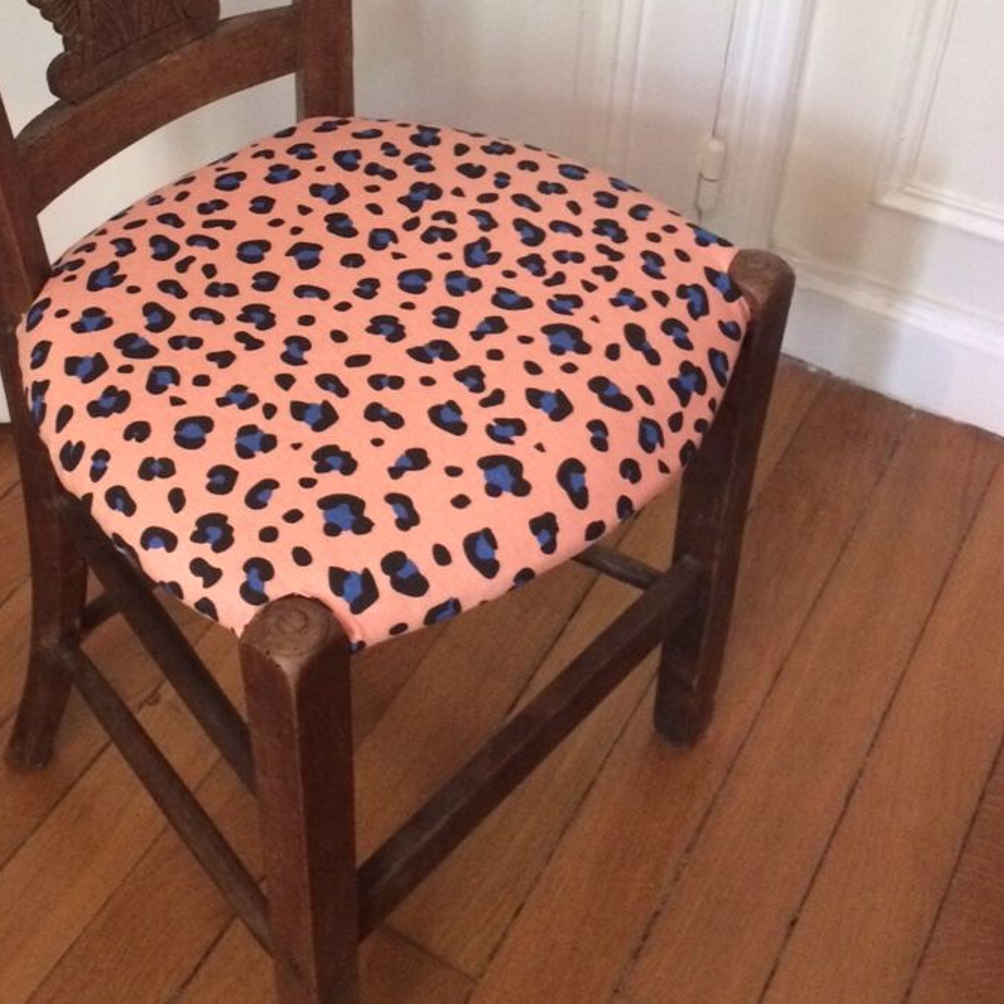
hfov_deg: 34.4
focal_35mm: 49
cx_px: 333
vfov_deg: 34.0
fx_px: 1608
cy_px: 265
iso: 400
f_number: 2.2
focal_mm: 4.15
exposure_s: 1/17
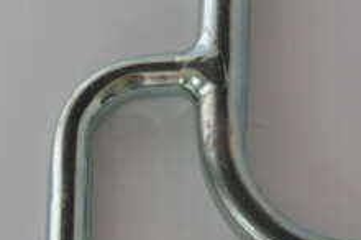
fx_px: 3284
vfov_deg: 4.2
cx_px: 223
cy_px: 171
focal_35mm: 328
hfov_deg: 6.3
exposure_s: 1/60
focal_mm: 80
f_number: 8
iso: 800
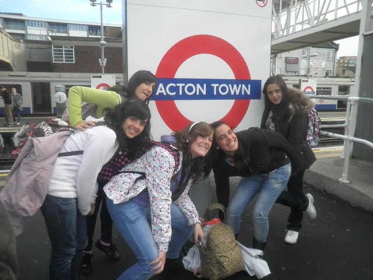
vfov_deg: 53.1
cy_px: 140
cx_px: 186
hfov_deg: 67.3
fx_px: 280
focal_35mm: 26
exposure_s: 1/320
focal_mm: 4.65
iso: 64
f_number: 2.6
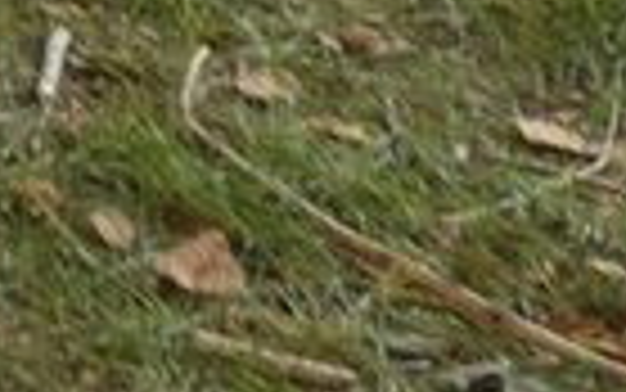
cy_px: -1045
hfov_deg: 7.4
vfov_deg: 4.8
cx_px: -1284
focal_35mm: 250
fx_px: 4267
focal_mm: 5.8
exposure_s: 1/80
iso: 125
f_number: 3.4
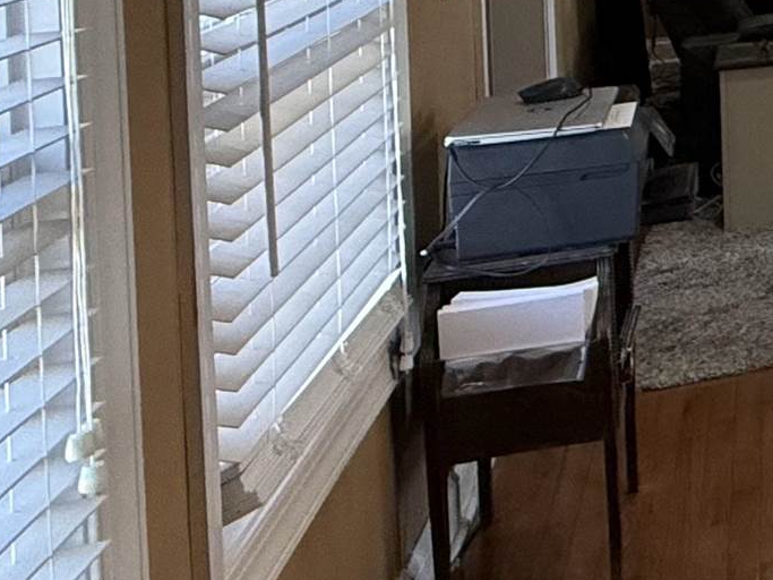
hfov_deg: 20.1
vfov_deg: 20.8
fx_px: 1407
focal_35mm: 63
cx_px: 1454
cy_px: -213
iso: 320
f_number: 2.2
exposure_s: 1/120
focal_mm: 2.22
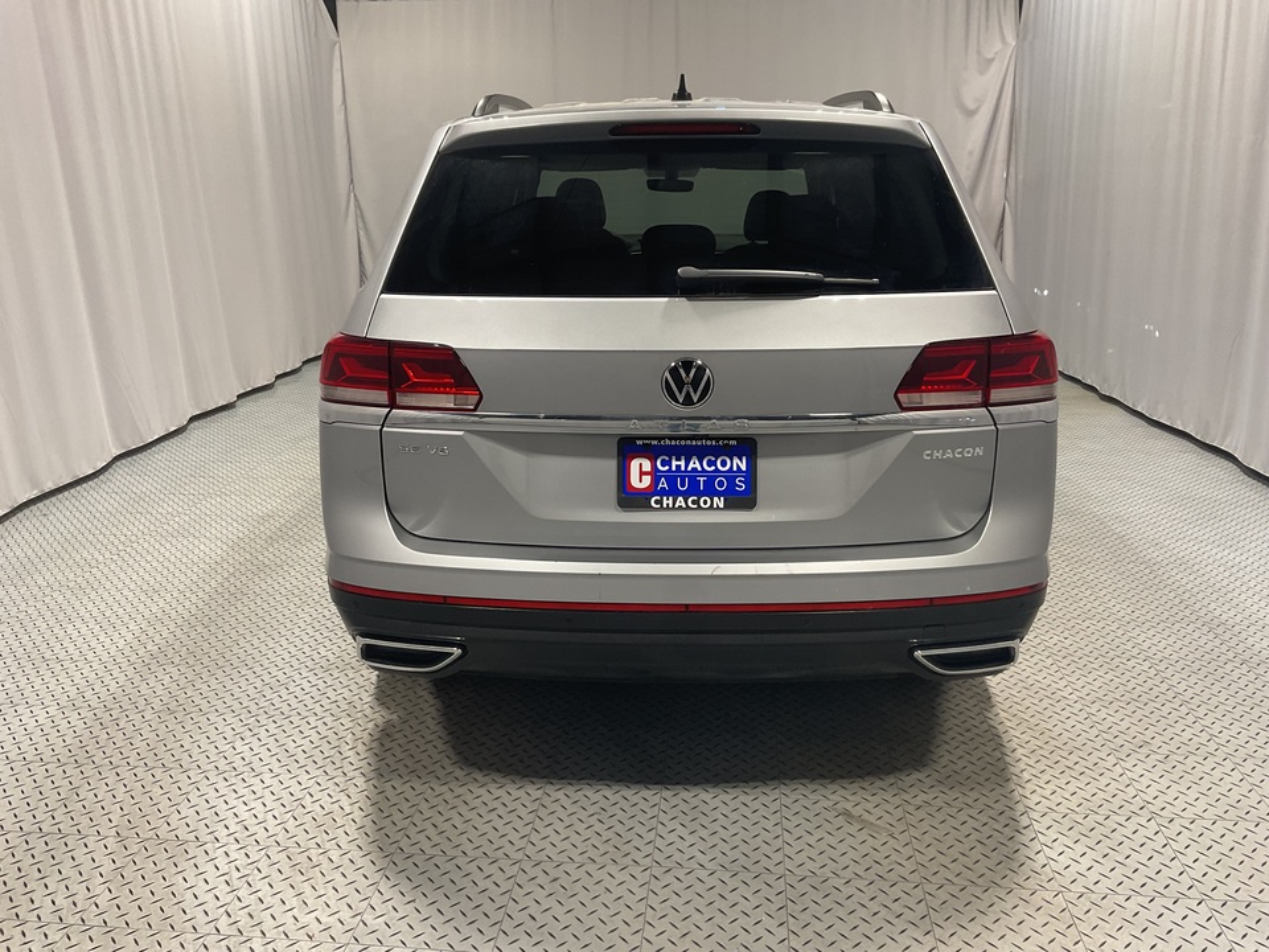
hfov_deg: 61.7
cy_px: 476
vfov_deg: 48.2
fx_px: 1063
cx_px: 634
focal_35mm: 29
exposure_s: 1/50
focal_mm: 3
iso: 50
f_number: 1.8
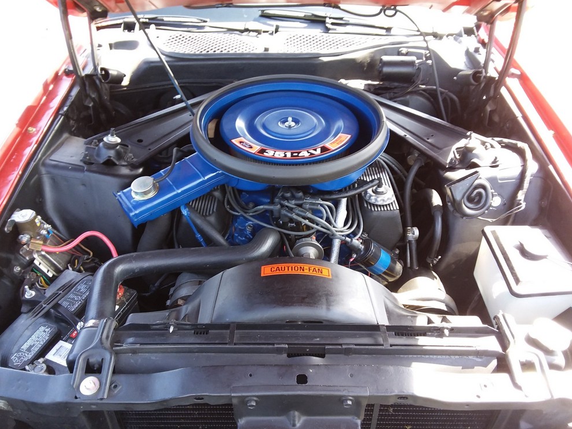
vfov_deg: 49.8
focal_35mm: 28
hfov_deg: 63.4
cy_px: 221
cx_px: 278
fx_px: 463
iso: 64
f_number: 1.9
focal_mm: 2.91
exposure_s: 1/60
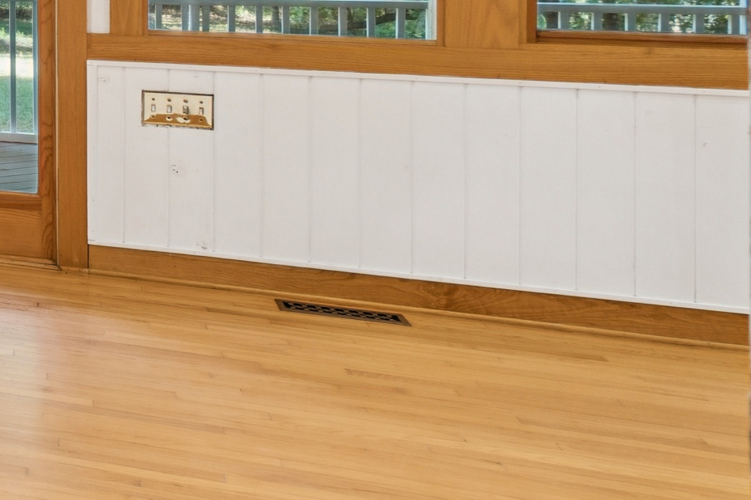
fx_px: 1293
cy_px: -74
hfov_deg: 19.9
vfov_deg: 20.7
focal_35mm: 62
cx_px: -698
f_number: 8
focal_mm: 16
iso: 400
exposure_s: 1/6
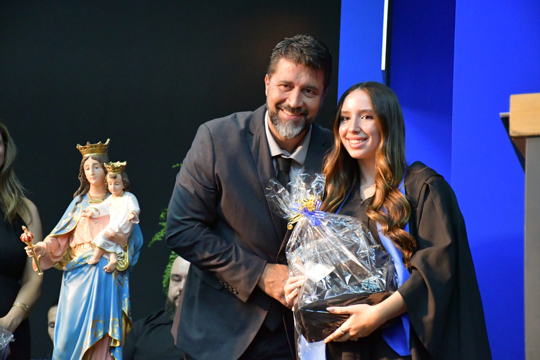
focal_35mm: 93
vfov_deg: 14.7
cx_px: 270
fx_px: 1395
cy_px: 180
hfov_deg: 21.9
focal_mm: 62
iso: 11400
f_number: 5
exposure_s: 1/125
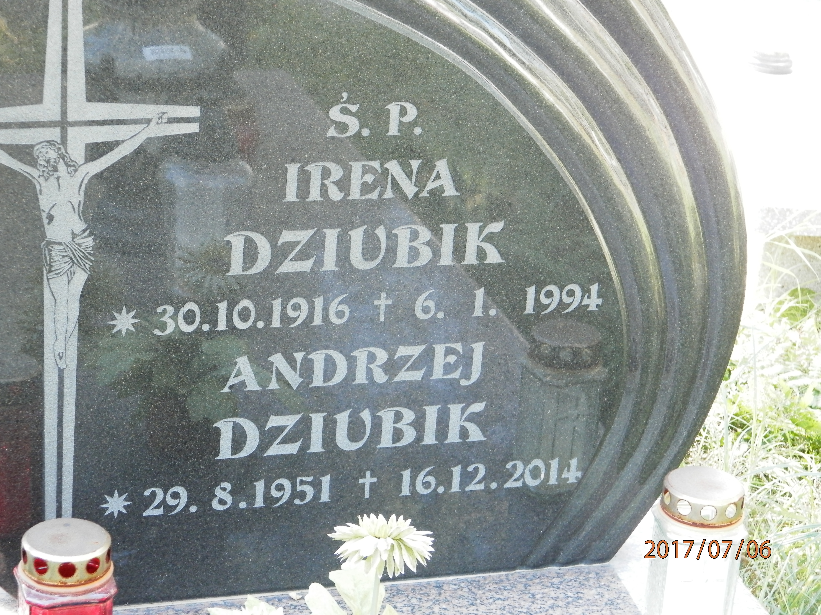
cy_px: 308
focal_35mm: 106
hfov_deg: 18.5
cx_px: 410
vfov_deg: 14.0
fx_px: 2514
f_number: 4.5
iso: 200
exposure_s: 1/25
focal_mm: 19
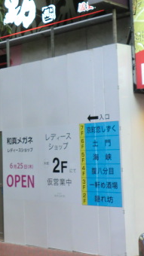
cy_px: 110
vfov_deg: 27.2
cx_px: 3
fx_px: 530
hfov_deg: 15.2
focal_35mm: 78
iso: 250
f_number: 3.9
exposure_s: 1/60
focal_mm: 6.9
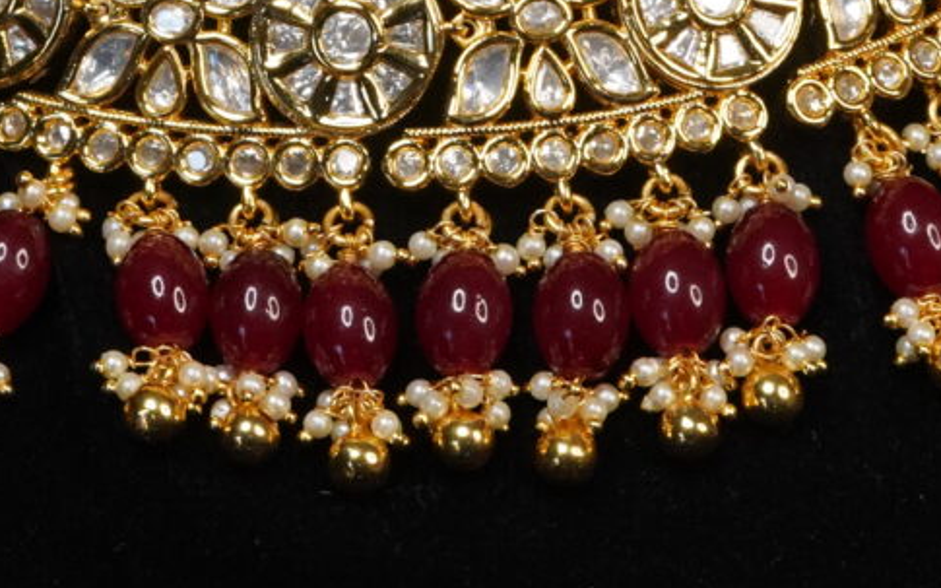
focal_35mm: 189
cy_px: -184
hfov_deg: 11.1
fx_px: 4846
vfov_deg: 6.9
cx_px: 407
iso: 4000
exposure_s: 1/160
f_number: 13
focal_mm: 50
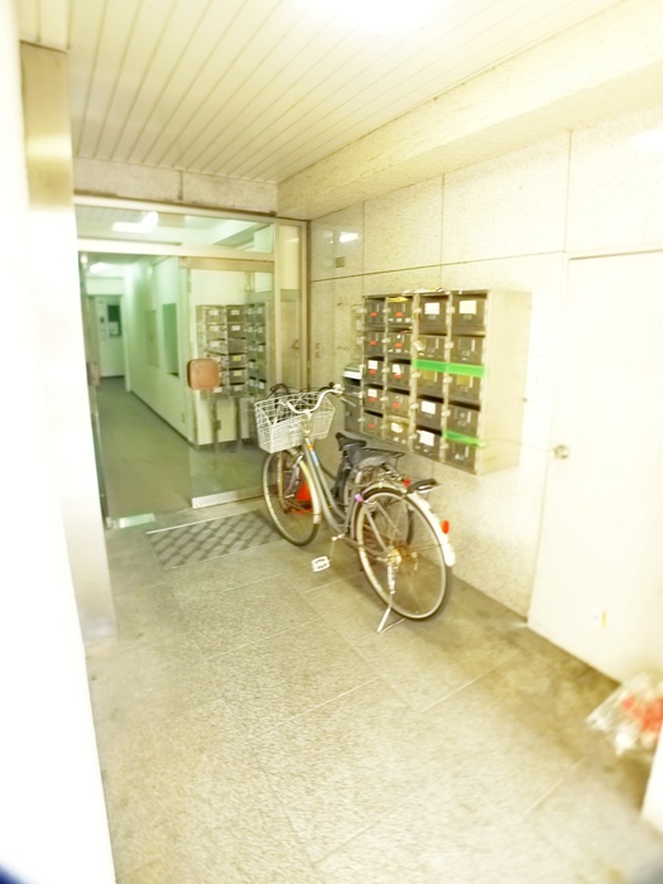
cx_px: 332
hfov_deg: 56.8
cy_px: 442
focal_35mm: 24
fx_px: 613
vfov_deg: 71.6
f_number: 2
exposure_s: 1/13
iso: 400
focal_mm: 5.1
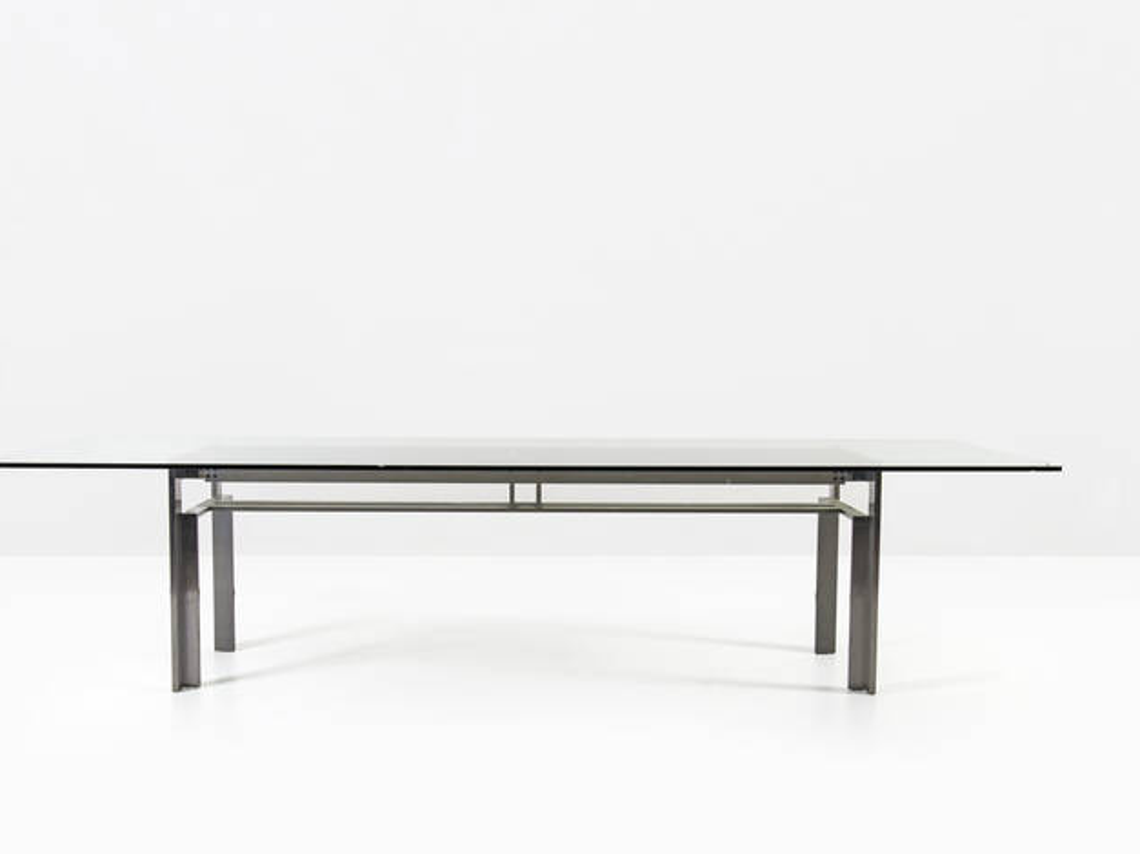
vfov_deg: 34.3
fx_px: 1383
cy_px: 435
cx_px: 520
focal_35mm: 42
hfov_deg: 44.8
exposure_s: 1/250
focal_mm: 38
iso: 100
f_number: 10
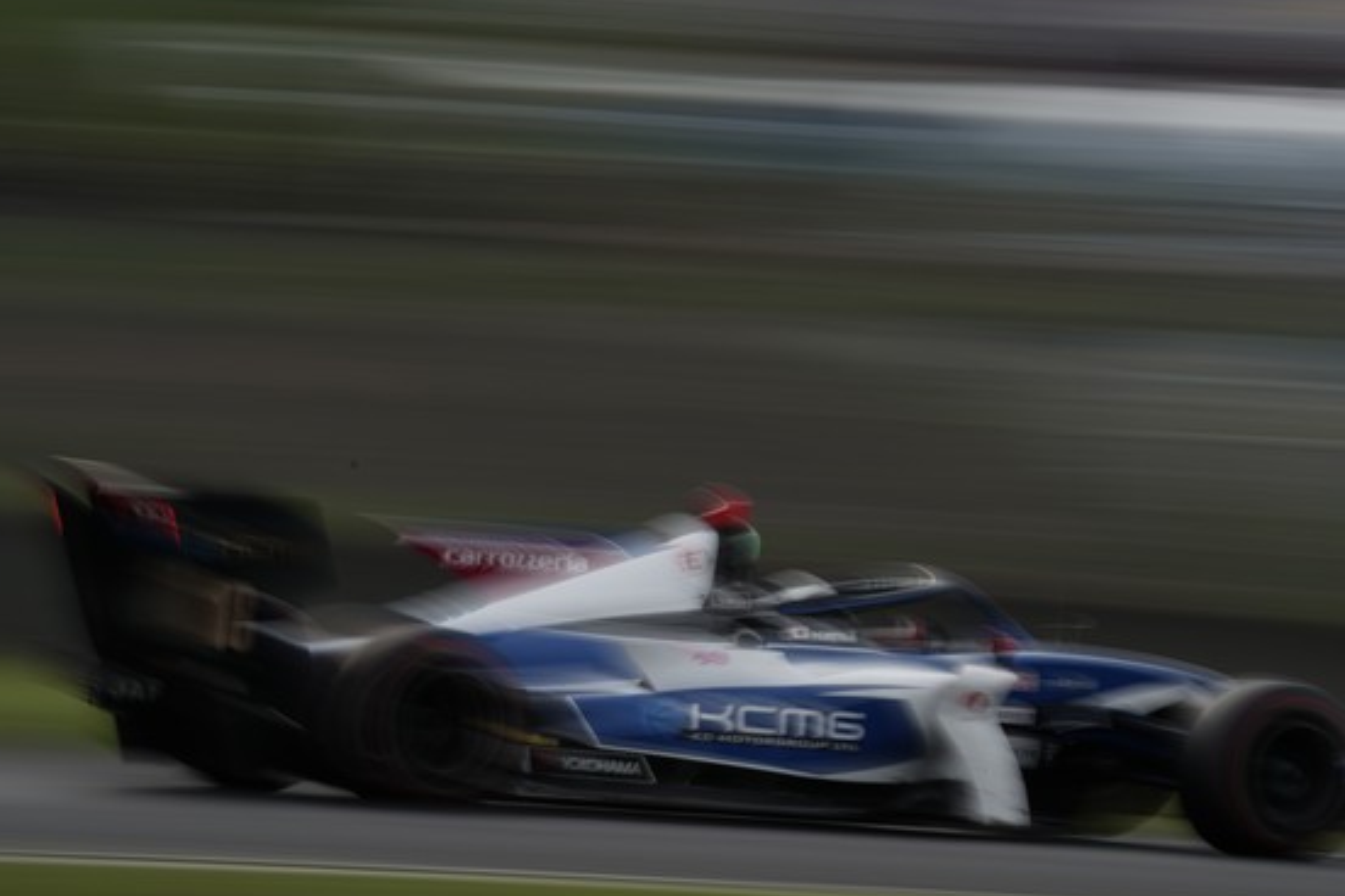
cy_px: 399
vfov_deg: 5.3
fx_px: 9750
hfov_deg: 7.9
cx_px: 799
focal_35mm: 261
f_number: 20
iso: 50
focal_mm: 200
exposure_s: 1/8
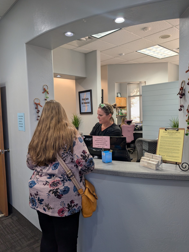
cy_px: 125
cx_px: 95
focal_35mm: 25
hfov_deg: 54.9
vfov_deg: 69.4
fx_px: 182
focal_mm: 6.9
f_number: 1.68
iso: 71
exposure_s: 1/61.8
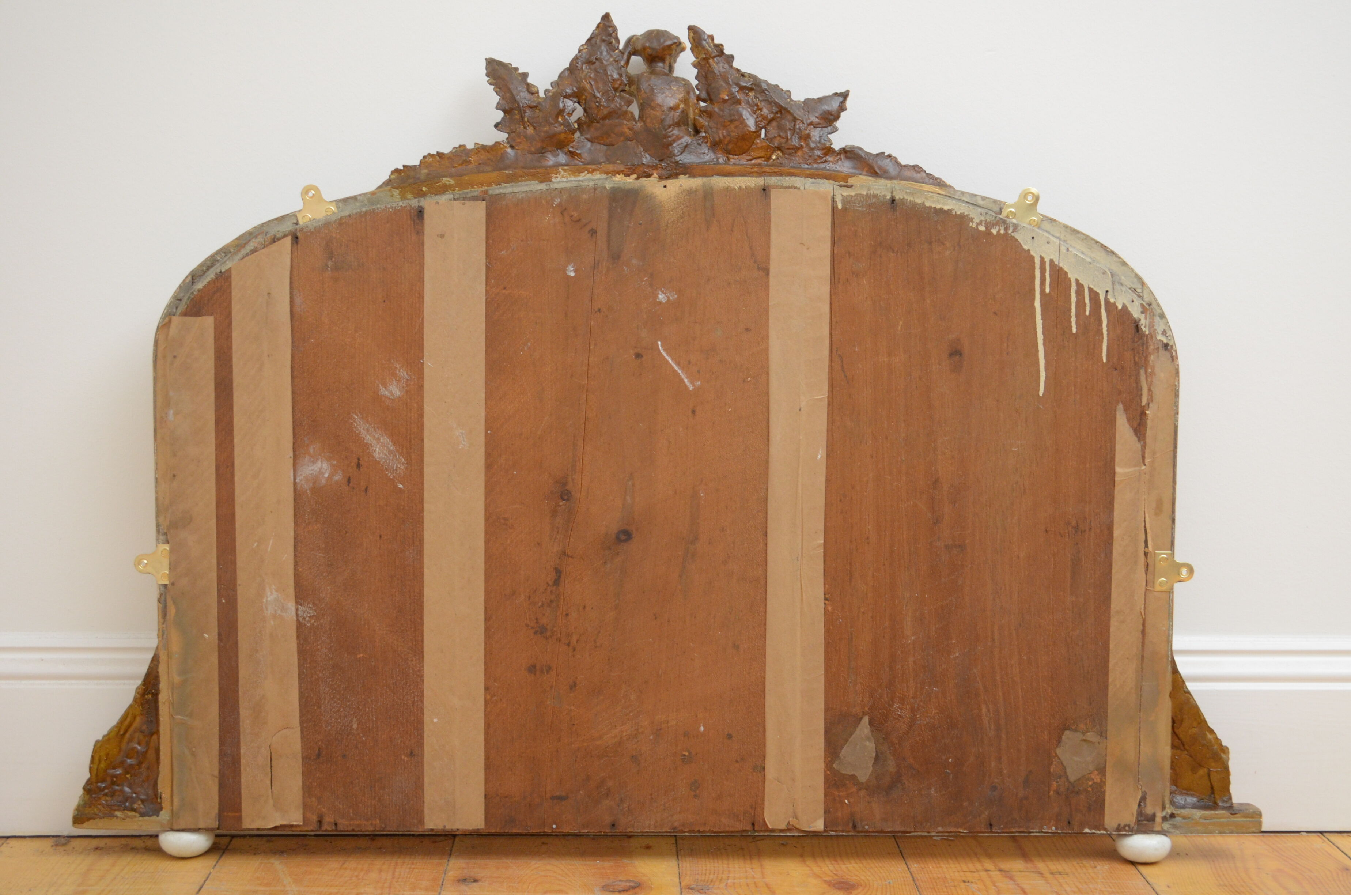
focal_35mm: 52
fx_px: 1966
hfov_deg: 37.9
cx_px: 676
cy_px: 448
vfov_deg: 25.6
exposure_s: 1/125
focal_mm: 35
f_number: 5.6
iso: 1000
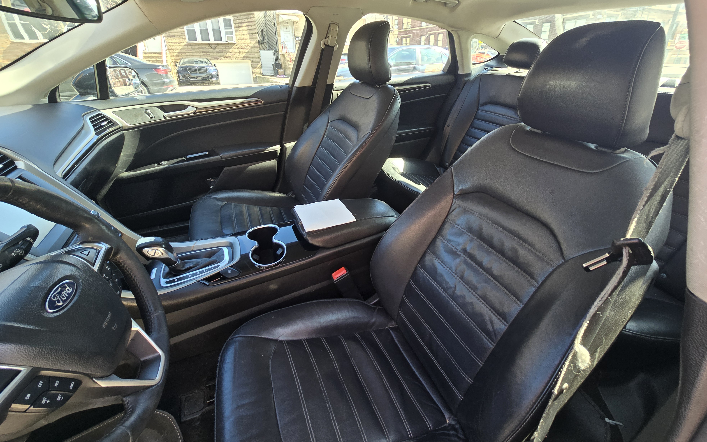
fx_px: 270
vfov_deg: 78.1
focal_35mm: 14
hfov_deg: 105.3
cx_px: 351
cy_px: 185
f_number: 2.2
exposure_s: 1/120
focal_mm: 2.2
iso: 80
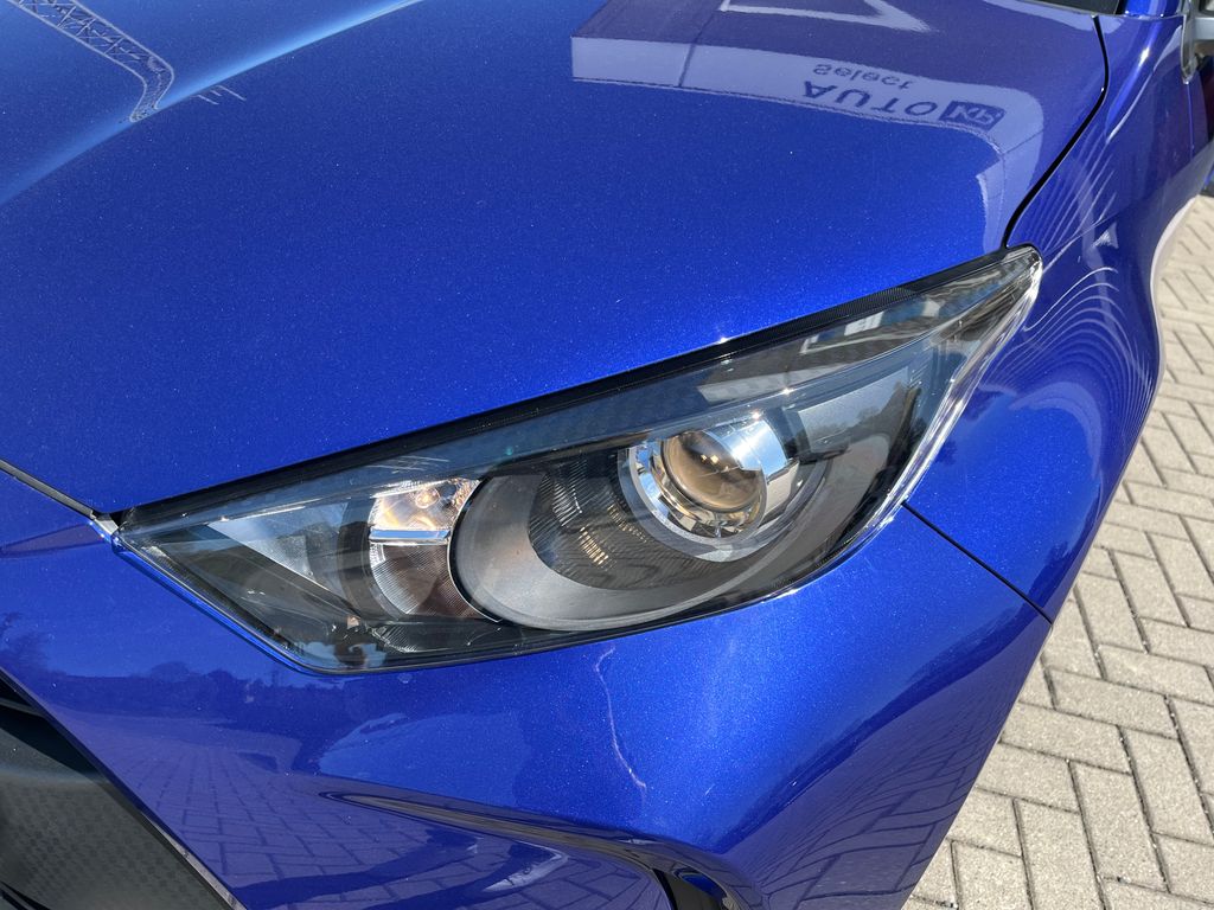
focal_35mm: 26
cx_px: 607
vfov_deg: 53.1
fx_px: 912
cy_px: 455
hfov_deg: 67.3
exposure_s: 1/1225
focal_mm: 5.1
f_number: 1.6
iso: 50
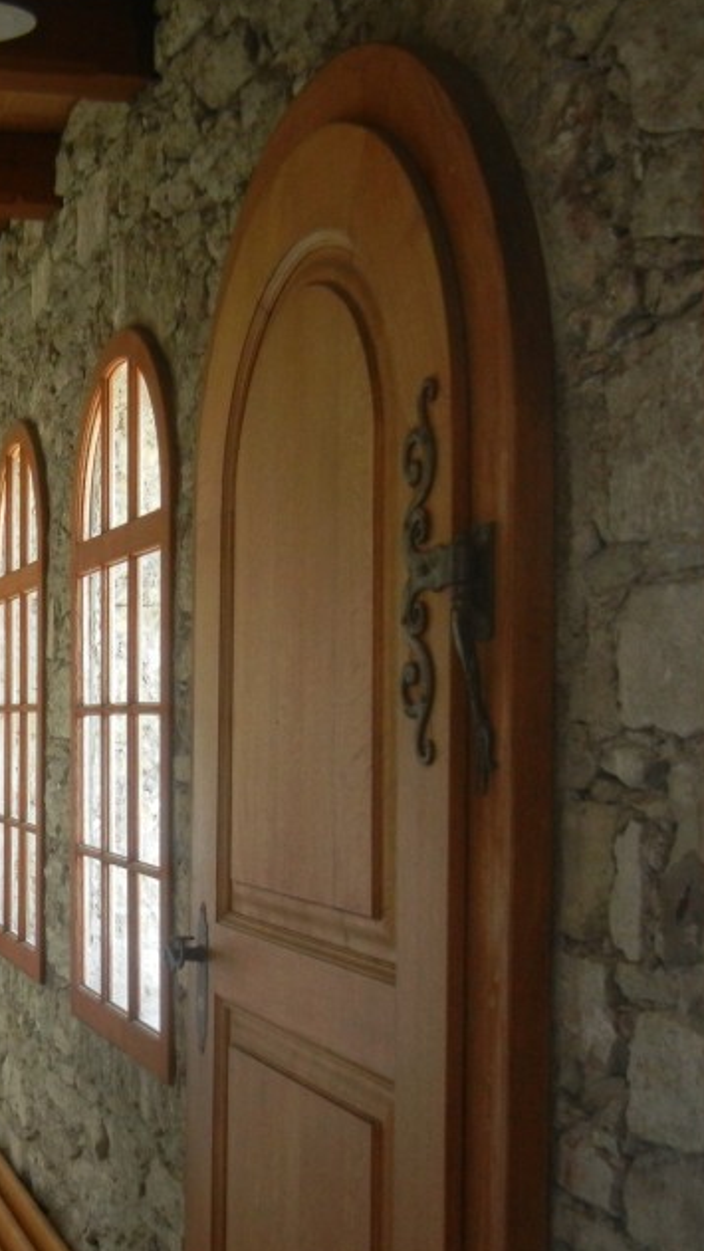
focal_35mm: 53
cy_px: 704
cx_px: -145
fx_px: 1759
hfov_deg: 21.1
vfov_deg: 39.1
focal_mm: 5.4
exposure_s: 1/54.6
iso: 400
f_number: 3.5
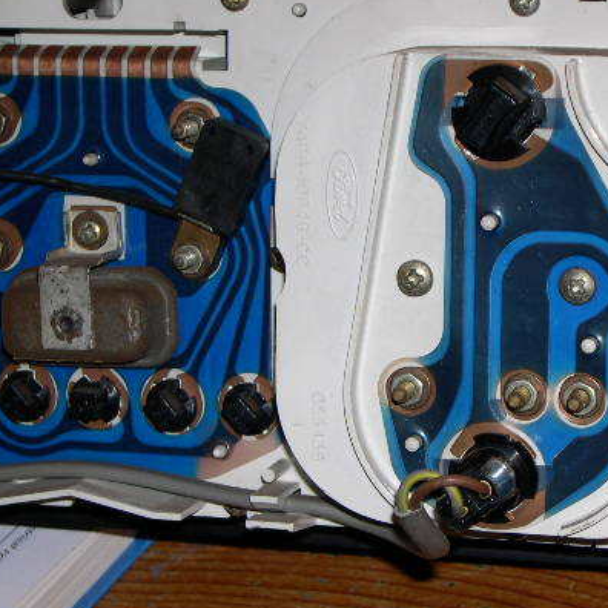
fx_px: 2186
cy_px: 287
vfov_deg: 15.8
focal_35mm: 110
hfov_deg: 15.8
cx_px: 442
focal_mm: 16.3
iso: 100
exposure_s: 1/60
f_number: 4
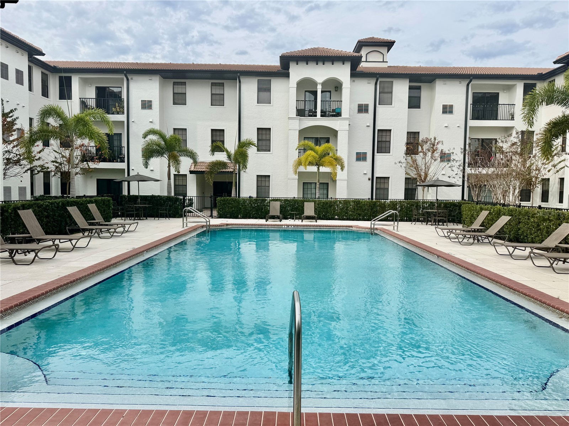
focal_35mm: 24
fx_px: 394
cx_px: 284
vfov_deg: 56.8
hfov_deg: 71.6
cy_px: 213
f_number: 1.78
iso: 80
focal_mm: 6.76
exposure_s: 1/4310
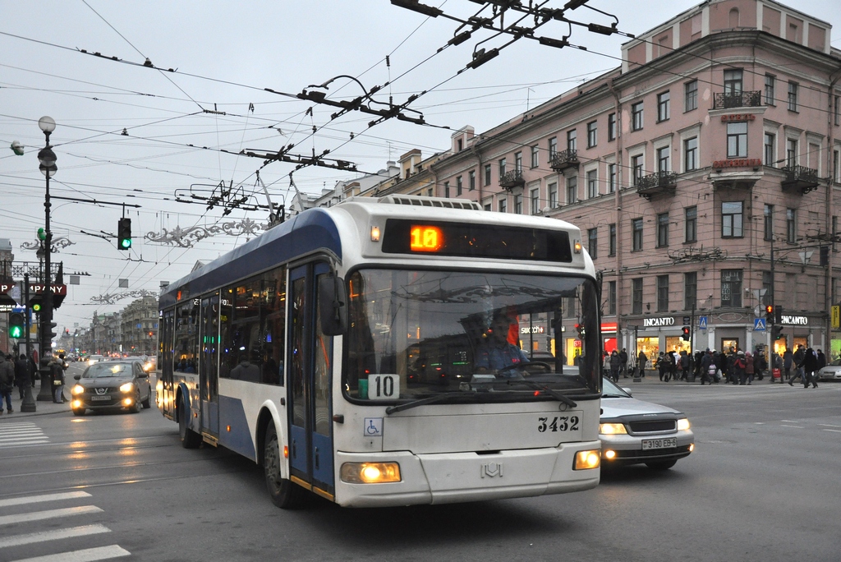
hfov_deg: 53.1
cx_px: 420
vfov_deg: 36.9
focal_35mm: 36
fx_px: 841
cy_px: 281
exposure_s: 1/200
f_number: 3.8
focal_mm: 24
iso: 1000
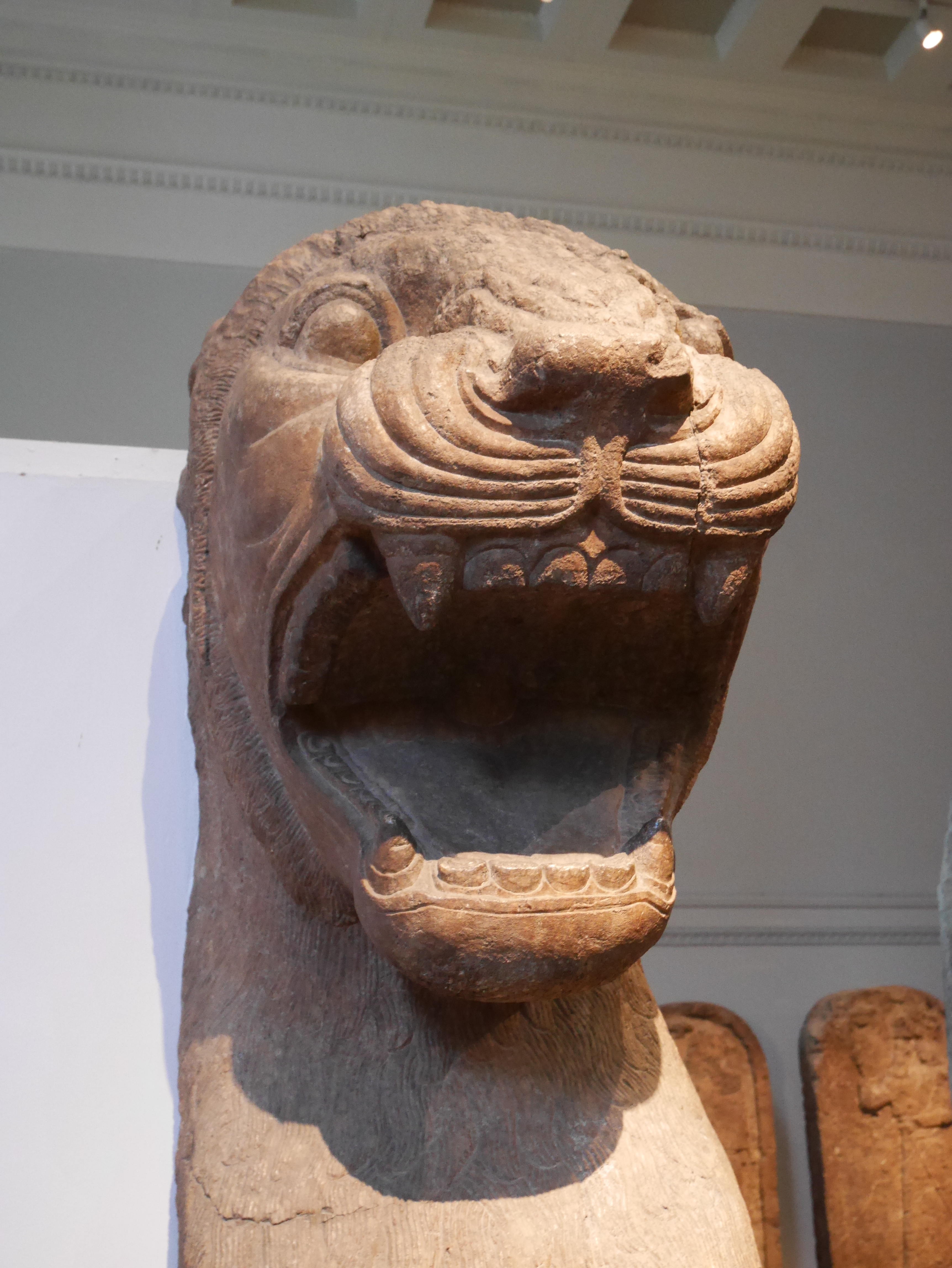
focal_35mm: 50
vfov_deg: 38.2
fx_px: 1832
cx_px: 476
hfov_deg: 29.1
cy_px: 634
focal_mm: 25
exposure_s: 1/15
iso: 3200
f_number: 5.1
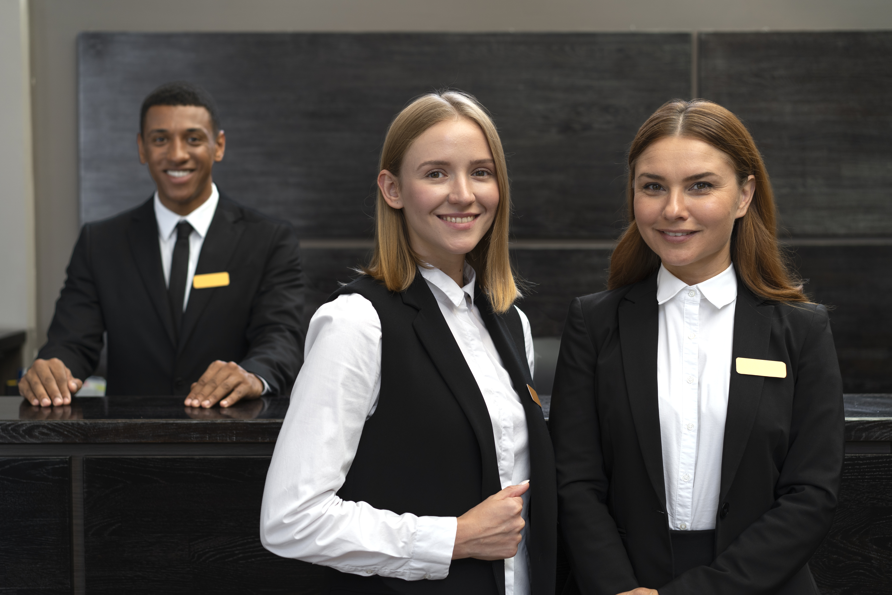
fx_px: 1363
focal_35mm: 55
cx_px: 446
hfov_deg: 36.2
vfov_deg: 24.6
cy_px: 298
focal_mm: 55
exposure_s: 1/125
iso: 320
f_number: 3.2
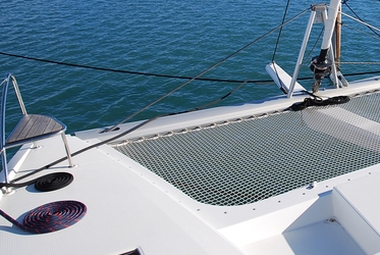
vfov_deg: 29.7
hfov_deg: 41.3
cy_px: 79
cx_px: 314
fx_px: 476
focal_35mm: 45
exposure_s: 1/250
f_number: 8
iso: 100
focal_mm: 16
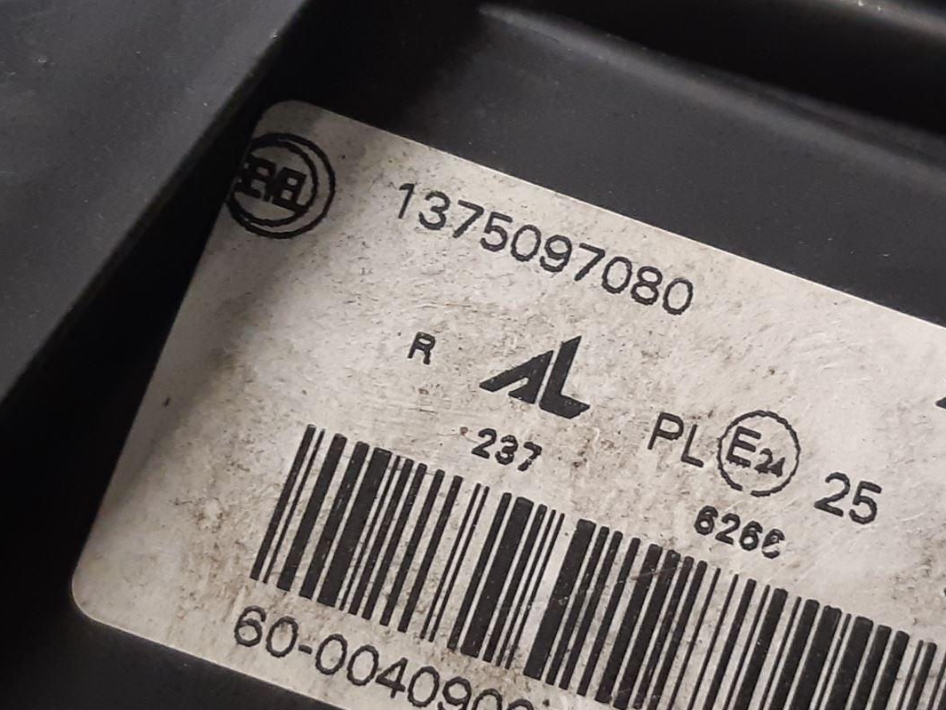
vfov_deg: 28.8
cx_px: 600
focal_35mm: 50
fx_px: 1367
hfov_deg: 37.9
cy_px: 497
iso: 200
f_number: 1.7
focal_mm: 3.93
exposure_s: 1/50
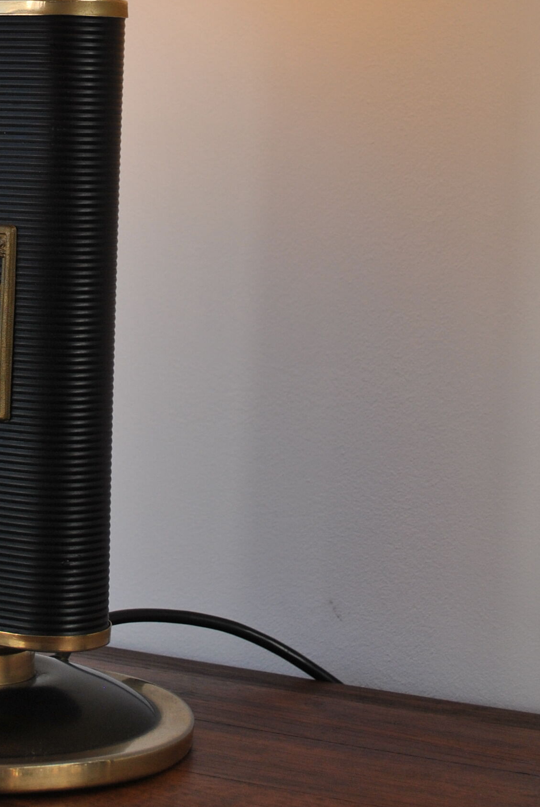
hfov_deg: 13.2
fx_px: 2312
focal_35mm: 103
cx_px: 31
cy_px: 133
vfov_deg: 19.6
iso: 180
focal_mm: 30
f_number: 5.6
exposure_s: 1/125
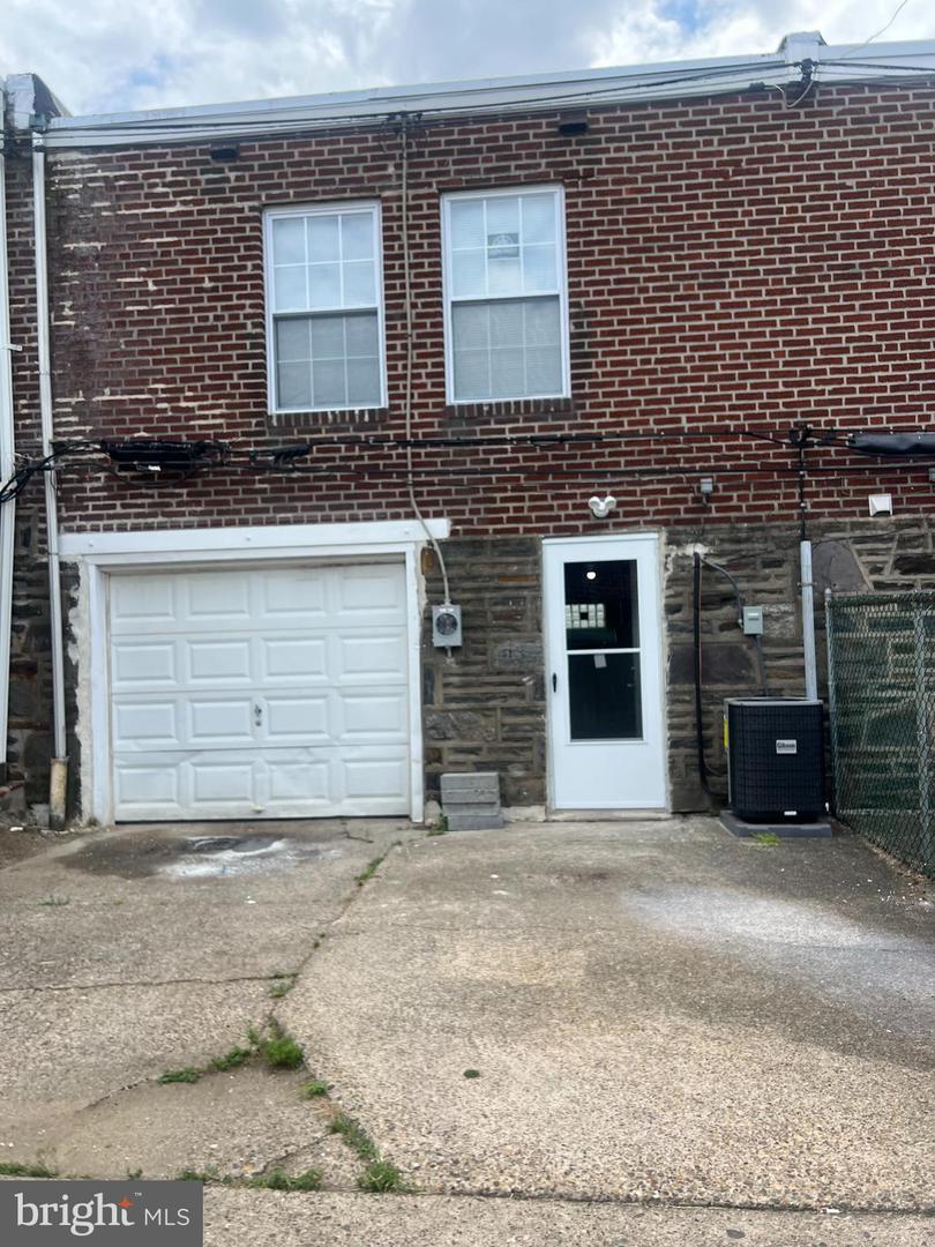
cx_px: 468
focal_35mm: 26
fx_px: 936
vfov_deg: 67.3
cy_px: 624
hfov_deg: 53.1
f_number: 1.5
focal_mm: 5.7
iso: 50
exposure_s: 1/2404
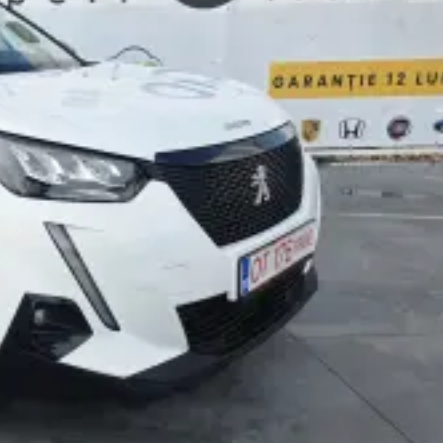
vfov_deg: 38.1
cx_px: -24
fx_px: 637
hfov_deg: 34.1
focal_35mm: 44
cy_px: 160
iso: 80
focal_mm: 6.3
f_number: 1.7
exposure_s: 1/2524
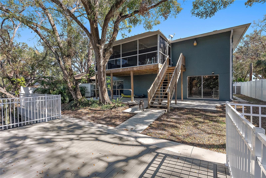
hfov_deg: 95.0
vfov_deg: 72.1
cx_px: 133
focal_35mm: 16
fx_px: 122
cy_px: 89
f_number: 5
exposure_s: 1/1250
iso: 1600
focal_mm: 16.5
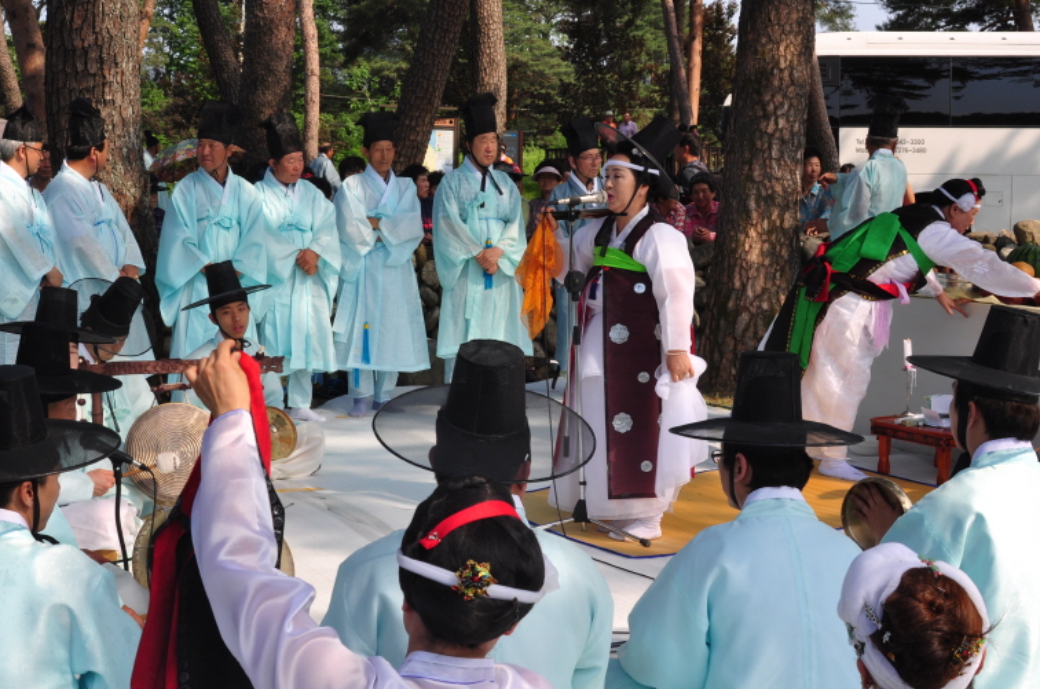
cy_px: 375
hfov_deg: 39.6
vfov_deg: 26.9
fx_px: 1442
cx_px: 447
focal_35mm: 50
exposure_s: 1/80
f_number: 13
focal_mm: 28
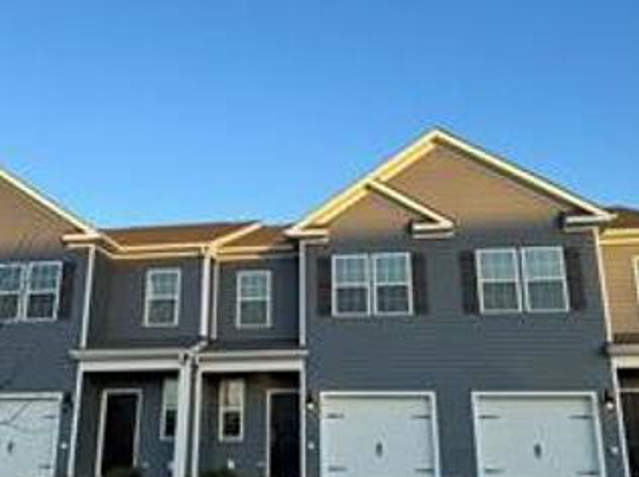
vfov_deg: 37.6
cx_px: 279
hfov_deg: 48.9
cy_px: 232
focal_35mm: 38
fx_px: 700
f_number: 1.78
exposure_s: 1/1285
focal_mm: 6.86
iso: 80
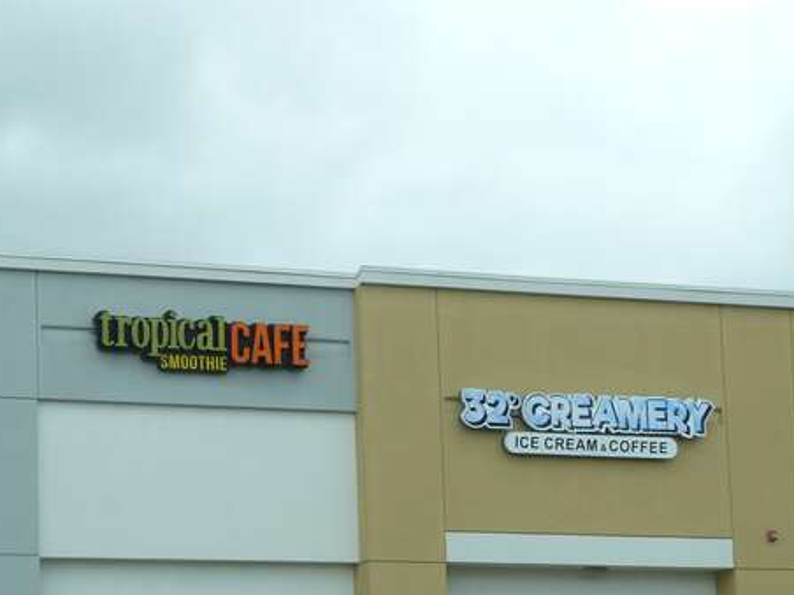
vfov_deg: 16.0
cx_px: 100
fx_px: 2110
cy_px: 465
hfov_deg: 20.9
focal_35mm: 92
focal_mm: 8.5
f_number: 4
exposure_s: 1/160
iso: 100
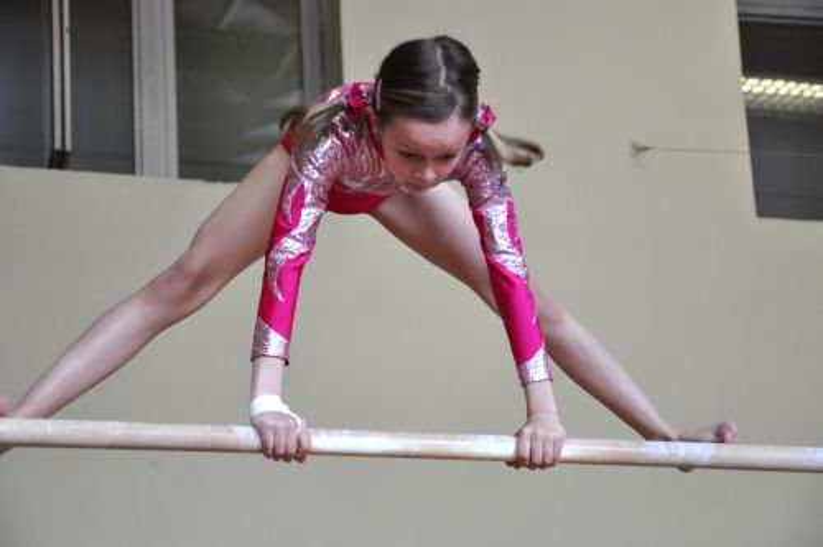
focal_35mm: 93
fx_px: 2123
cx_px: 412
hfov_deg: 21.9
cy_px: 274
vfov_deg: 14.7
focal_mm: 62
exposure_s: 1/125
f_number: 5.3
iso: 1600
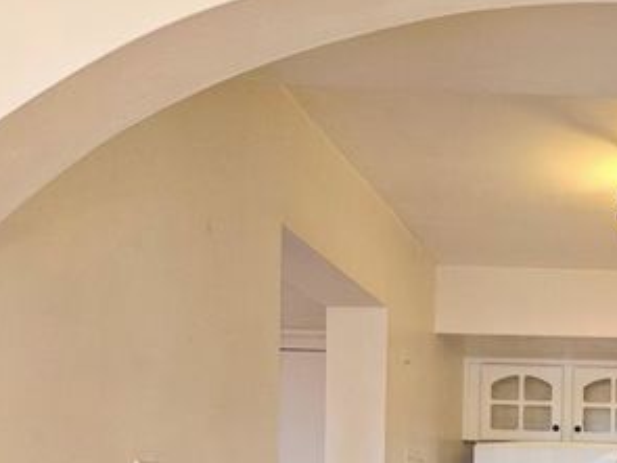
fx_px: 980
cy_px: 499
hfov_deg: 31.4
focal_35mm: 55
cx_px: 662
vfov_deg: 24.9
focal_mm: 5.4
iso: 80
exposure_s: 1/60
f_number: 1.8
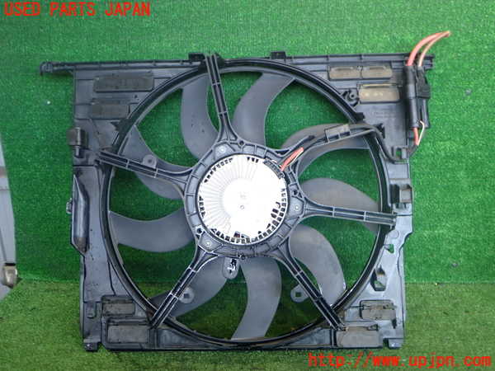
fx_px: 429
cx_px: 248
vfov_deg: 46.8
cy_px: 186
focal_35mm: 30
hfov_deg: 60.0
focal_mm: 5.4
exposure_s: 1/50
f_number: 2.3
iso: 200
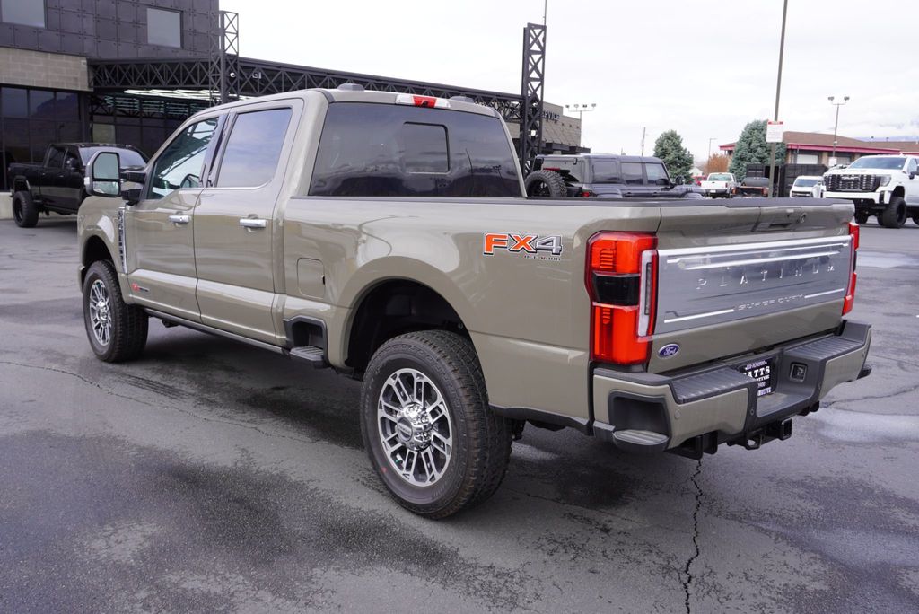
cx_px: 460
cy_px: 307
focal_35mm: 32
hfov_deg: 59.5
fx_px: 805
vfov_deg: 41.8
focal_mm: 21
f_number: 6.3
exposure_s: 1/100
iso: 100
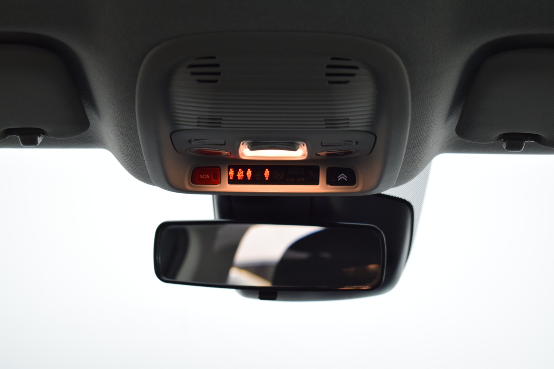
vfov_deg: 18.9
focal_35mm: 72
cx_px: 277
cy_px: 184
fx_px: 1108
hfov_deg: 28.1
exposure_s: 1/60
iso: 1250
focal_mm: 48
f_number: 5.3
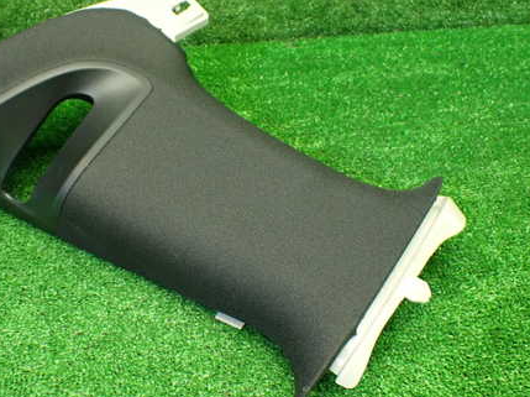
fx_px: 643
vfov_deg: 34.3
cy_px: 198
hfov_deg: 44.5
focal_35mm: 42
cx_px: 200
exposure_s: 1/125
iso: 800
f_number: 2.3
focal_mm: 5.4
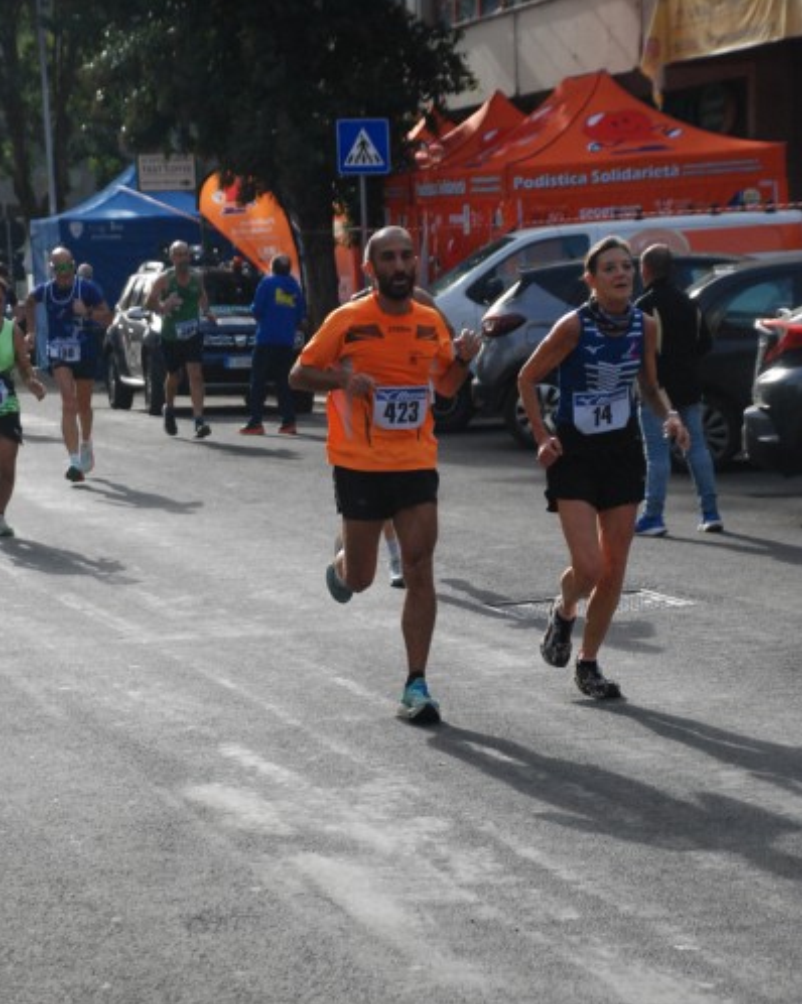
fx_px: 3533
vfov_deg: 16.2
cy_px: 571
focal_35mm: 119
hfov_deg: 13.0
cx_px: 404
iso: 1000
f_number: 5.6
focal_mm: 70
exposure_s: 1/1600
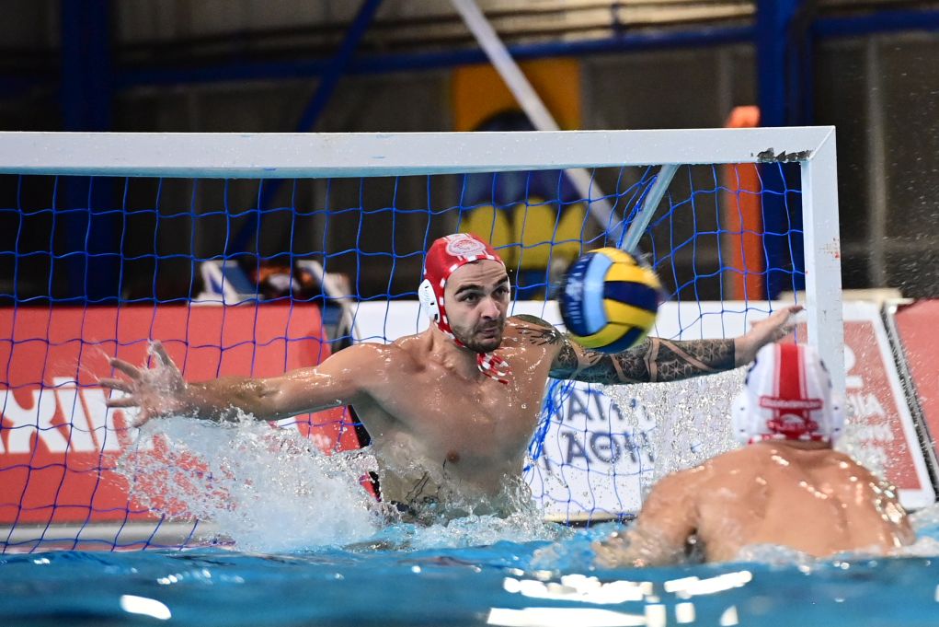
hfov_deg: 10.3
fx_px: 5217
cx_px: 470
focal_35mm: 200
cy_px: 314
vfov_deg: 6.9
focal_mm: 200
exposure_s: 1/1000
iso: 2500
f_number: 4
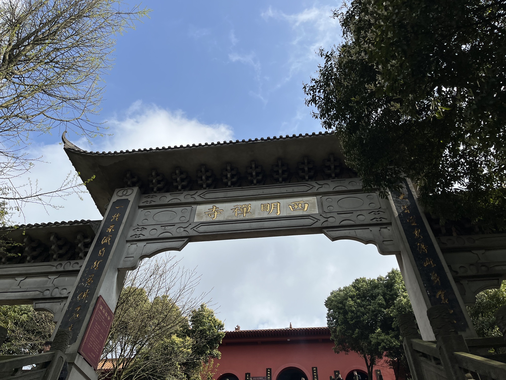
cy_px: 190
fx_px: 380
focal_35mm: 26
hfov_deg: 67.3
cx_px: 253
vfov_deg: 53.1
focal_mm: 5.1
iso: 50
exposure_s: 1/6173
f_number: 1.6
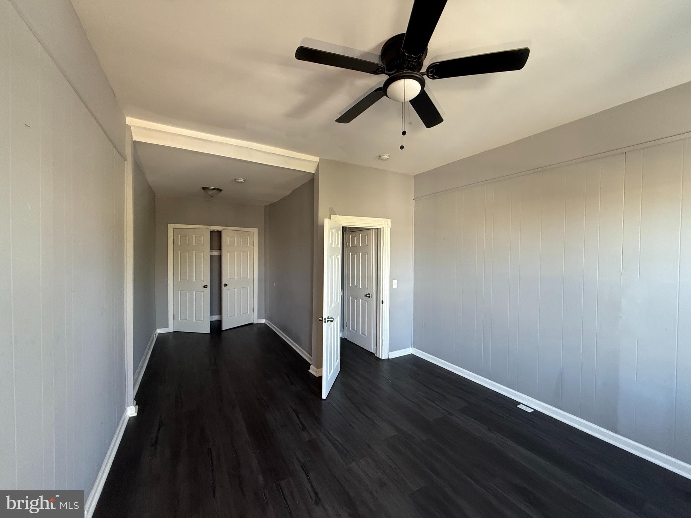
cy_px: 259
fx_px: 279
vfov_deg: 85.7
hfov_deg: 102.1
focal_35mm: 14
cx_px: 346
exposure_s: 1/99
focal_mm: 2.22
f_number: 2.2
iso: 250
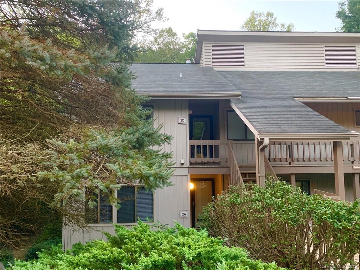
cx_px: 180
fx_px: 270
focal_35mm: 26
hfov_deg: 67.3
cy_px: 135
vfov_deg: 53.1
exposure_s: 1/60
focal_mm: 4.25
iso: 320
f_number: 1.8
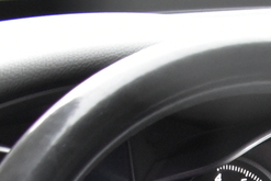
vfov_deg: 6.8
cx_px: 545
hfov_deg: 10.6
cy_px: 589
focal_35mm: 177
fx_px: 1333
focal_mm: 18
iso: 1600
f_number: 3.5
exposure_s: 1/60
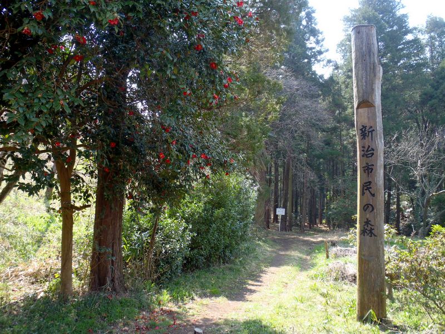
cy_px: 167
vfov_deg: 46.8
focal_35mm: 30
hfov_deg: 60.0
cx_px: 222
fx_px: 386
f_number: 4.1
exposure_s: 1/80
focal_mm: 5.4
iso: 80
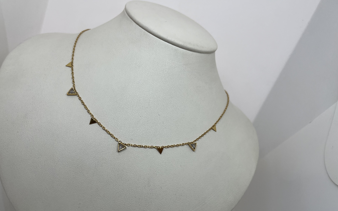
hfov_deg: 61.1
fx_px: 286
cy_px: 117
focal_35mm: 31
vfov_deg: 40.5
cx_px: 153
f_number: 1.6
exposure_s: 1/467
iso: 50
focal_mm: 5.1
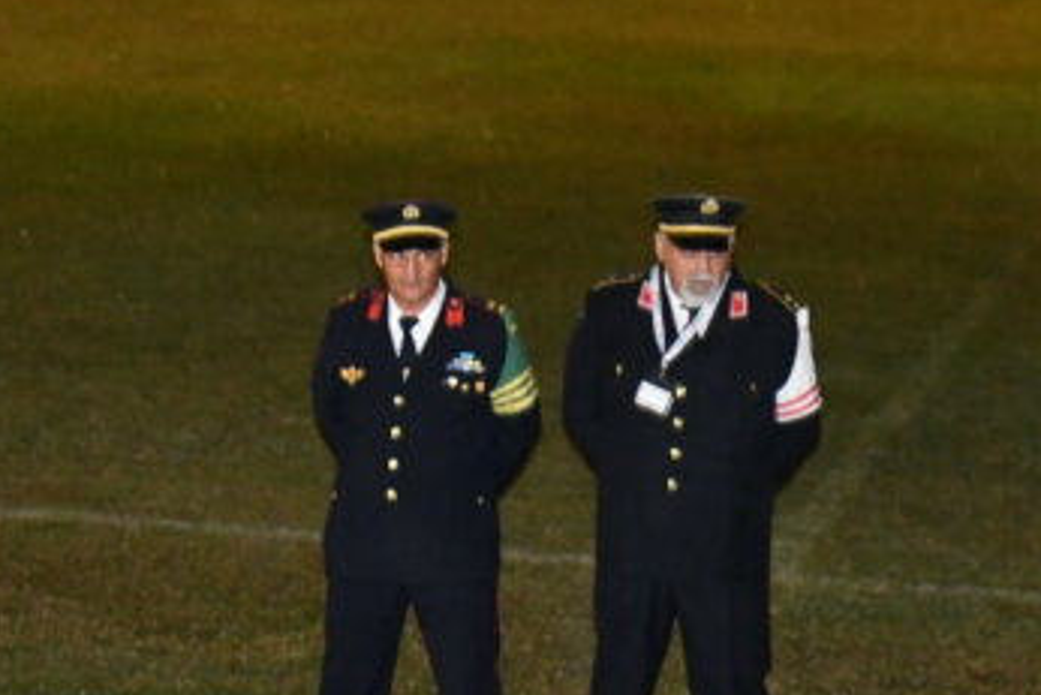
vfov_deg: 10.0
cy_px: 724
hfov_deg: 15.0
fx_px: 3934
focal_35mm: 136
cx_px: 782
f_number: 7.1
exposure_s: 1/60
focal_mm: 31
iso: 3200
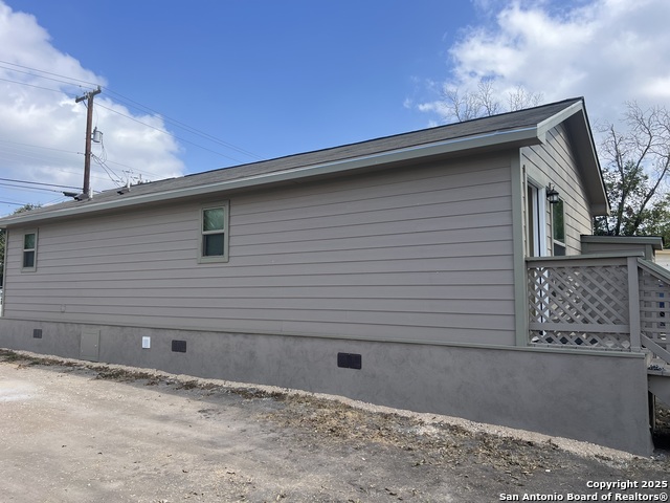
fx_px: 503
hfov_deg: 67.3
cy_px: 252
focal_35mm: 26
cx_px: 335
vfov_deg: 53.1
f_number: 1.5
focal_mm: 5.7
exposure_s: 1/3077
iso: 50
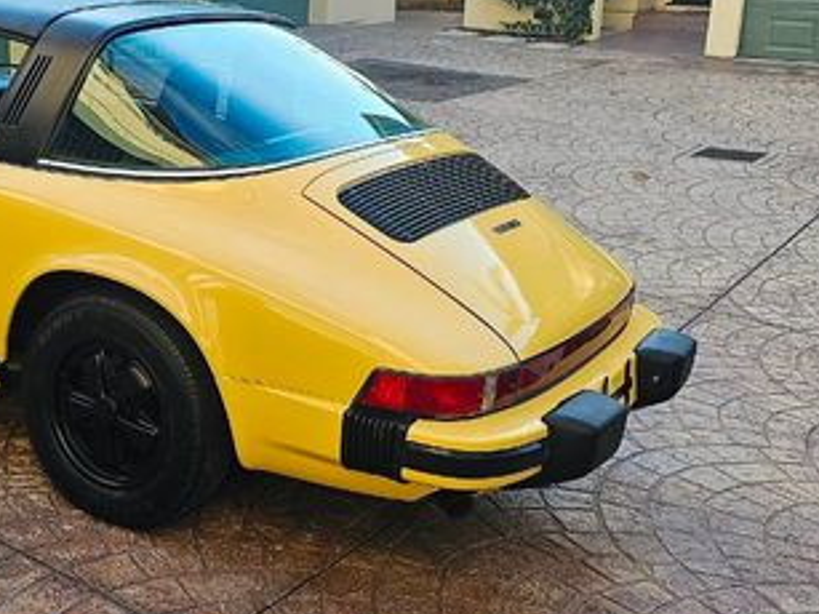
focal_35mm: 48
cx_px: 136
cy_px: 270
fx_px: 1135
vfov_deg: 30.2
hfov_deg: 37.9
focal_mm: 6.3
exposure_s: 1/207
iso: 32
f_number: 1.7
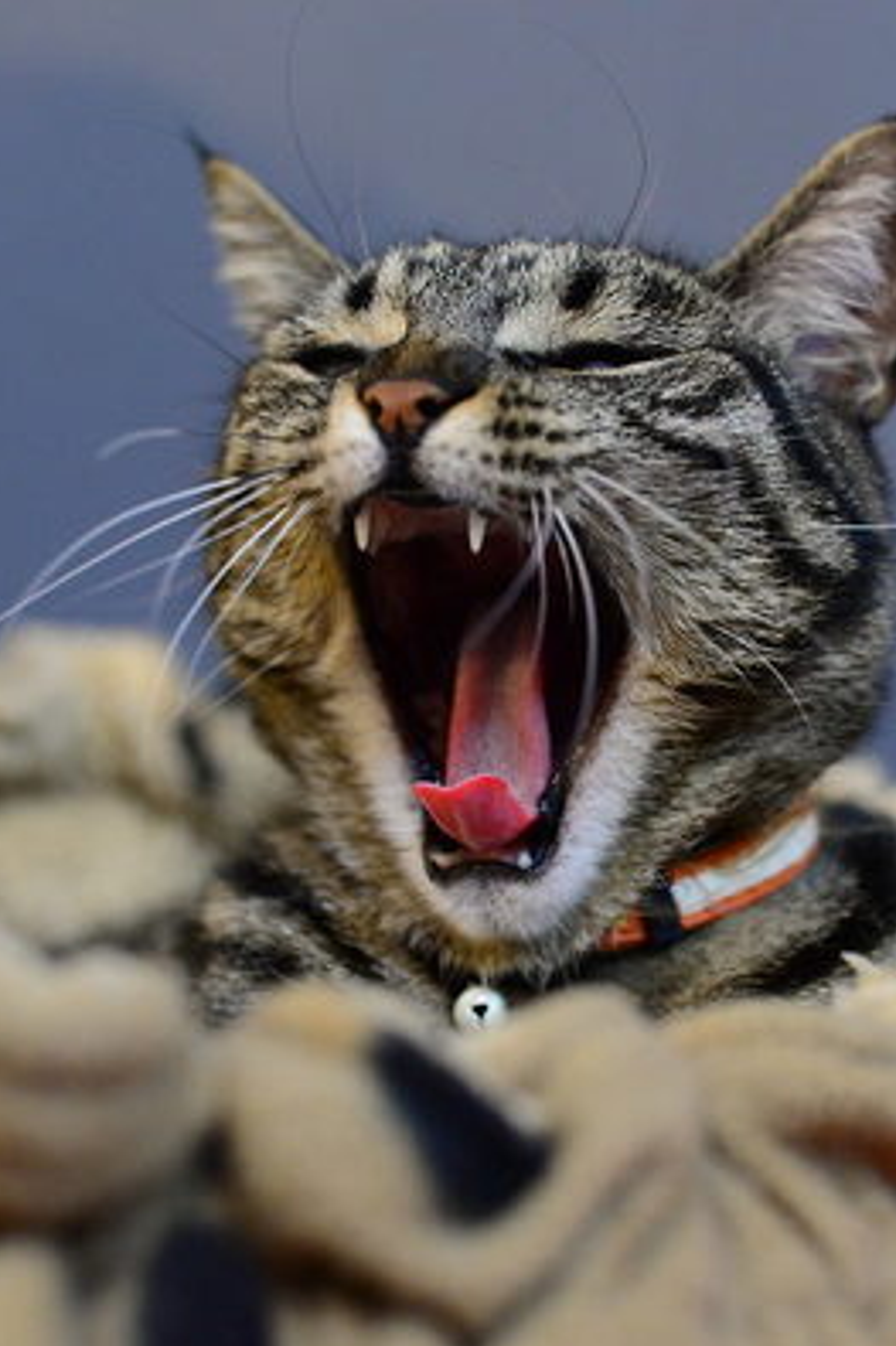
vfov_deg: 26.7
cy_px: 678
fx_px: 2840
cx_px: 559
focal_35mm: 76
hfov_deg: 17.9
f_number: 3.2
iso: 5000
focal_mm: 50
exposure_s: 1/80
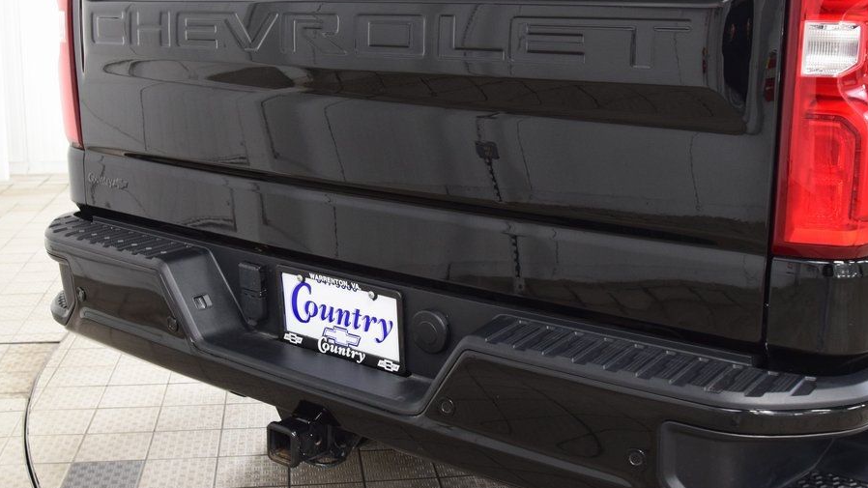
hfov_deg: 47.4
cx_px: 446
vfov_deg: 27.7
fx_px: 990
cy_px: 199
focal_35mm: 43
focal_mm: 24
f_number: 6.3
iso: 1400
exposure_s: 1/15
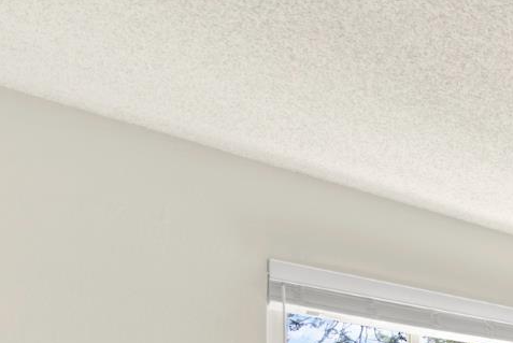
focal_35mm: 44
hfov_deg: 33.7
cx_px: 651
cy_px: 500
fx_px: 628
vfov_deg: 24.5
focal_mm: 14
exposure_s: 1/13
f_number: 14
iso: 100
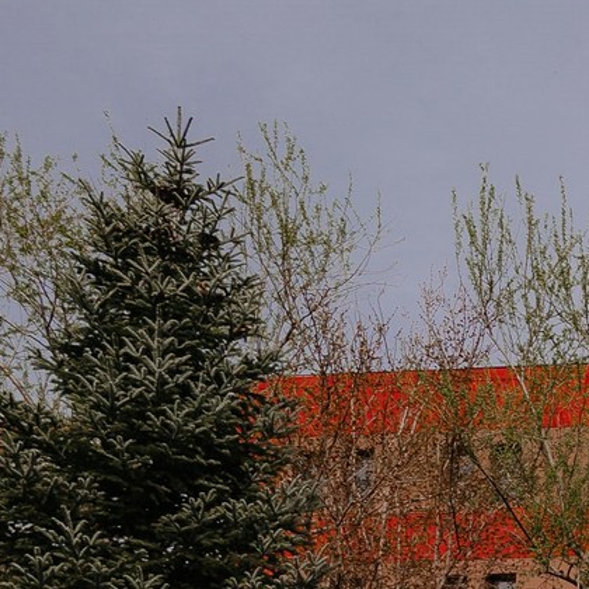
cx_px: 1559
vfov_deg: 17.4
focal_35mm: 88
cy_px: 933
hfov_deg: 12.8
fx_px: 1694
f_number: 4.5
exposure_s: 1/1250
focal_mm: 17
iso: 50
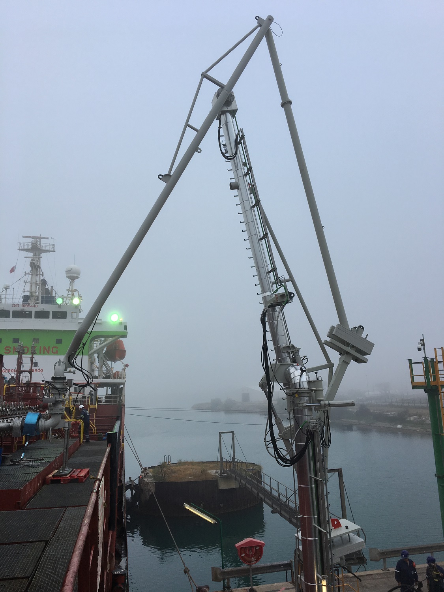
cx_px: 222
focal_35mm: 29
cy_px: 296
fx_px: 496
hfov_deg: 48.2
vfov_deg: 61.7
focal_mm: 4.15
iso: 25
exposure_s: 1/818
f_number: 2.2
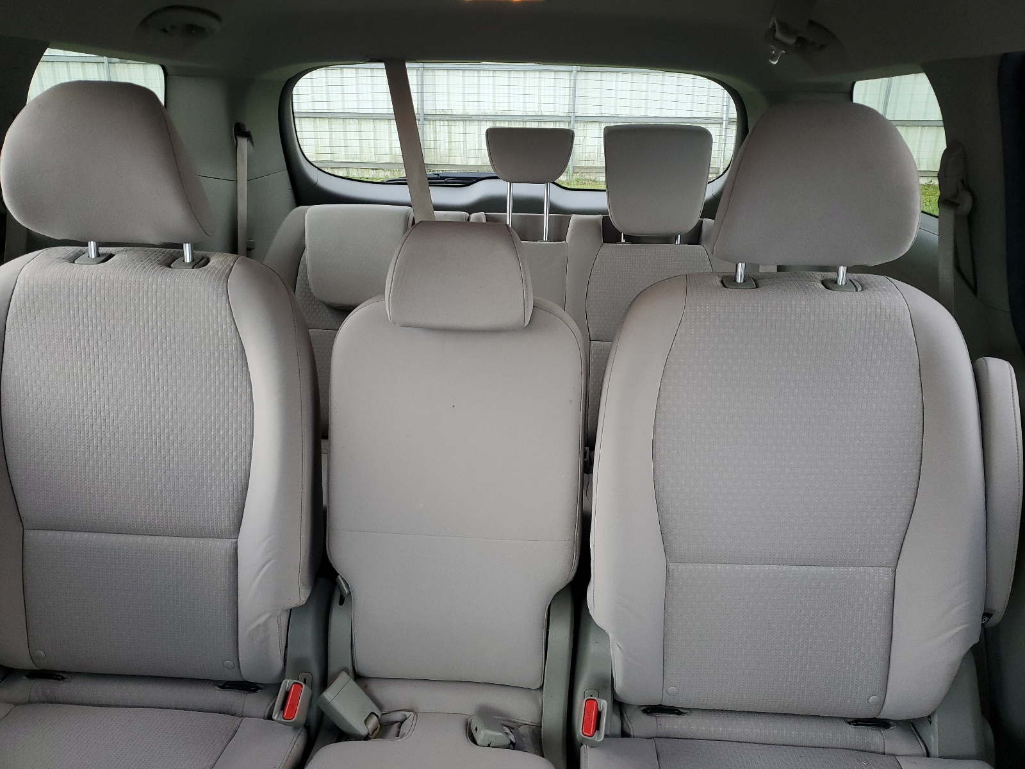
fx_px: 770
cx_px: 512
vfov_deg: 53.1
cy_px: 384
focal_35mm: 26
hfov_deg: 67.3
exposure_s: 1/120
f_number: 1.5
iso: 94
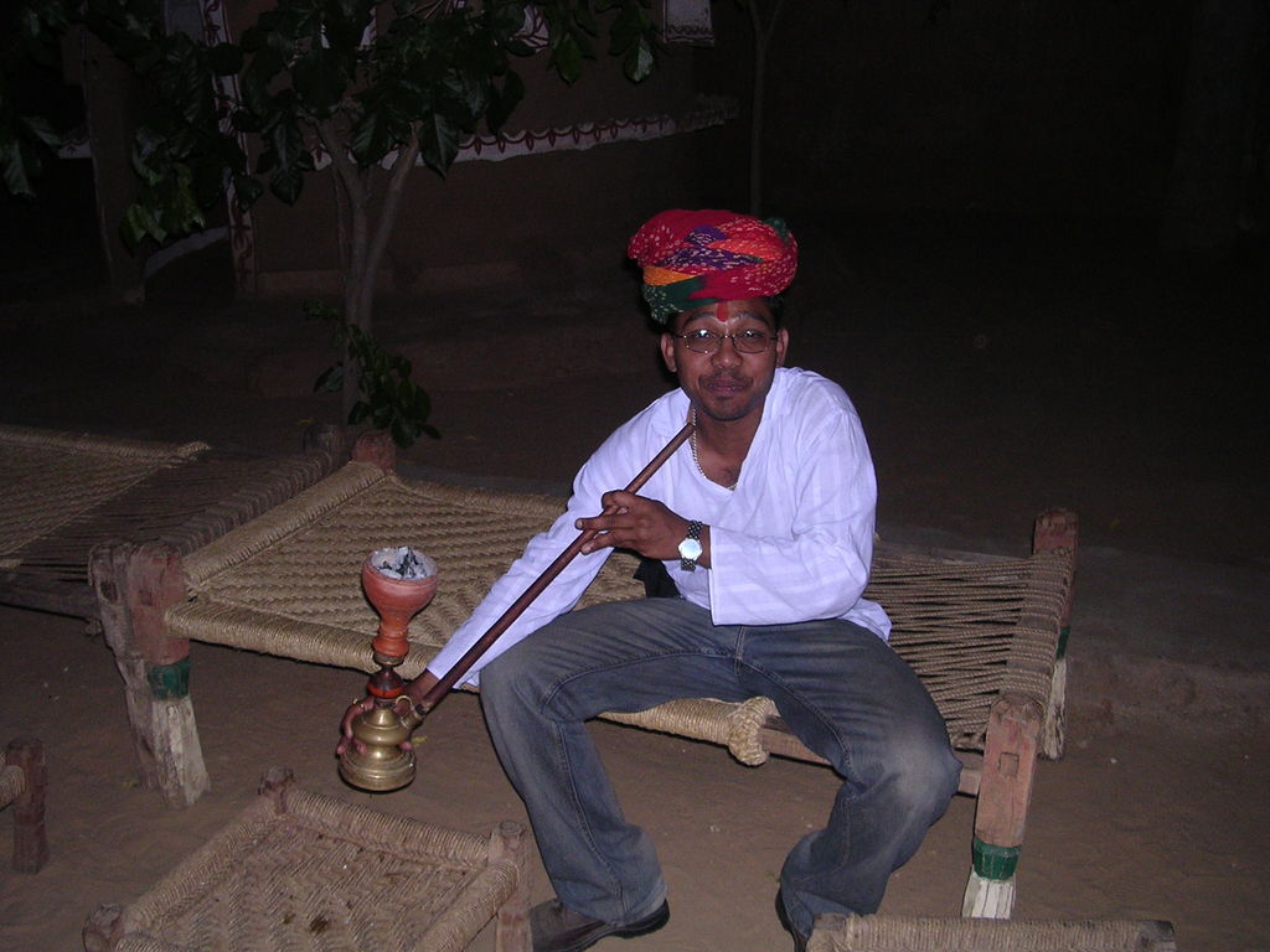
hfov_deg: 49.0
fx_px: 1394
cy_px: 476
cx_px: 635
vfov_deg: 37.7
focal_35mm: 38
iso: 187
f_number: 2.8
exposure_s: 1/60.1
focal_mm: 5.8
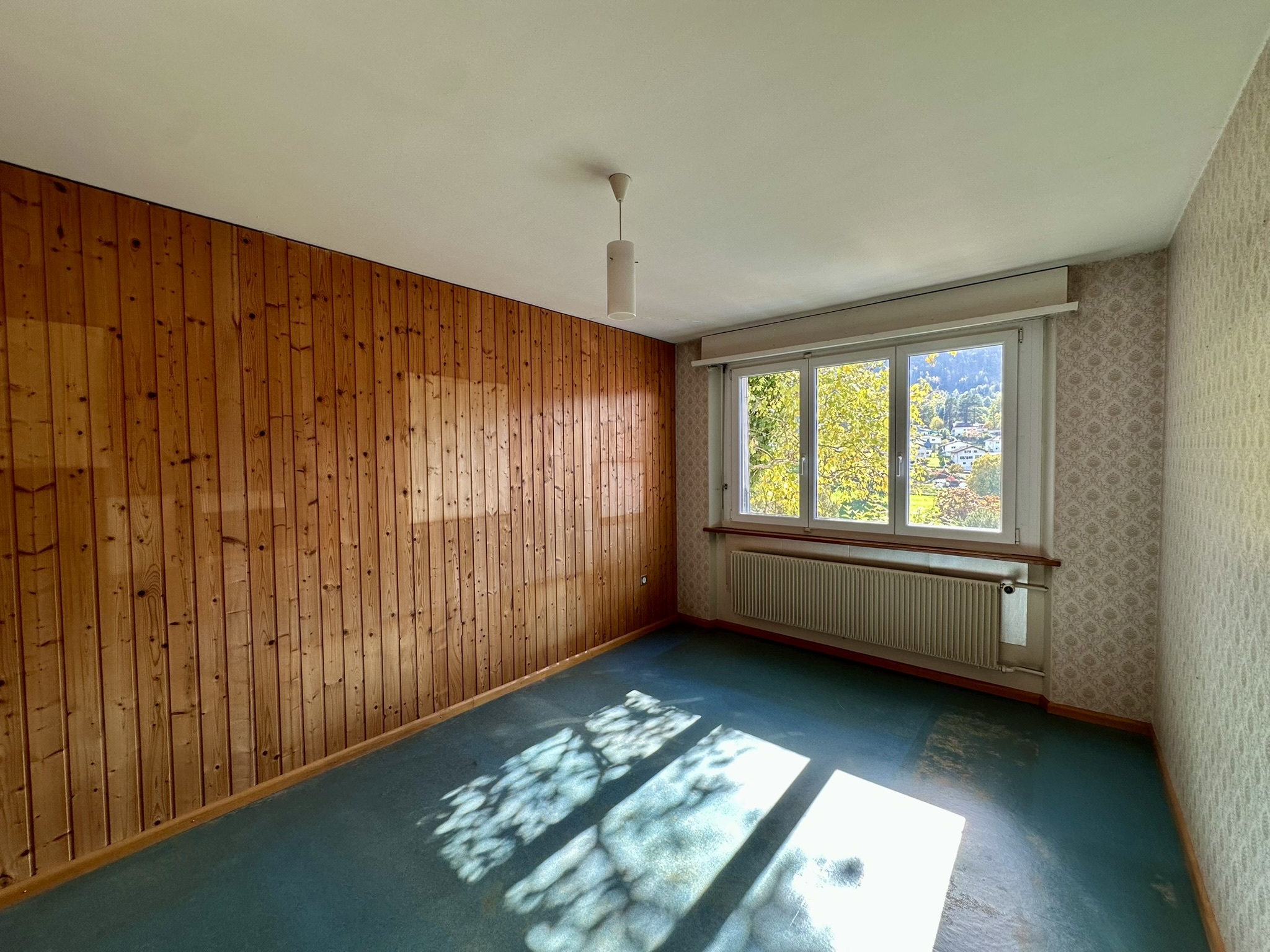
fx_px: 514
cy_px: 476
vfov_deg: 85.7
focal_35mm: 14
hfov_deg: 102.1
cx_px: 635
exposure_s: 1/99
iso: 80
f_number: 2.2
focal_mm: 2.22
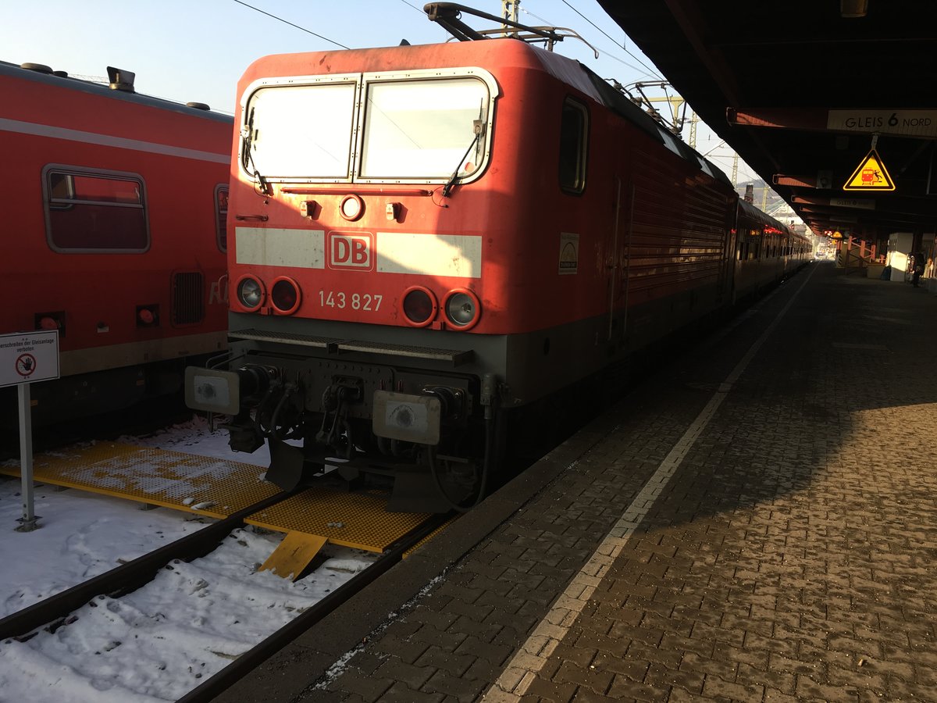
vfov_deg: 48.2
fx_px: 785
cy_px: 352
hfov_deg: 61.7
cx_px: 468
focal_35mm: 29
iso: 25
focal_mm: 4.15
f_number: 2.2
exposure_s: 1/343
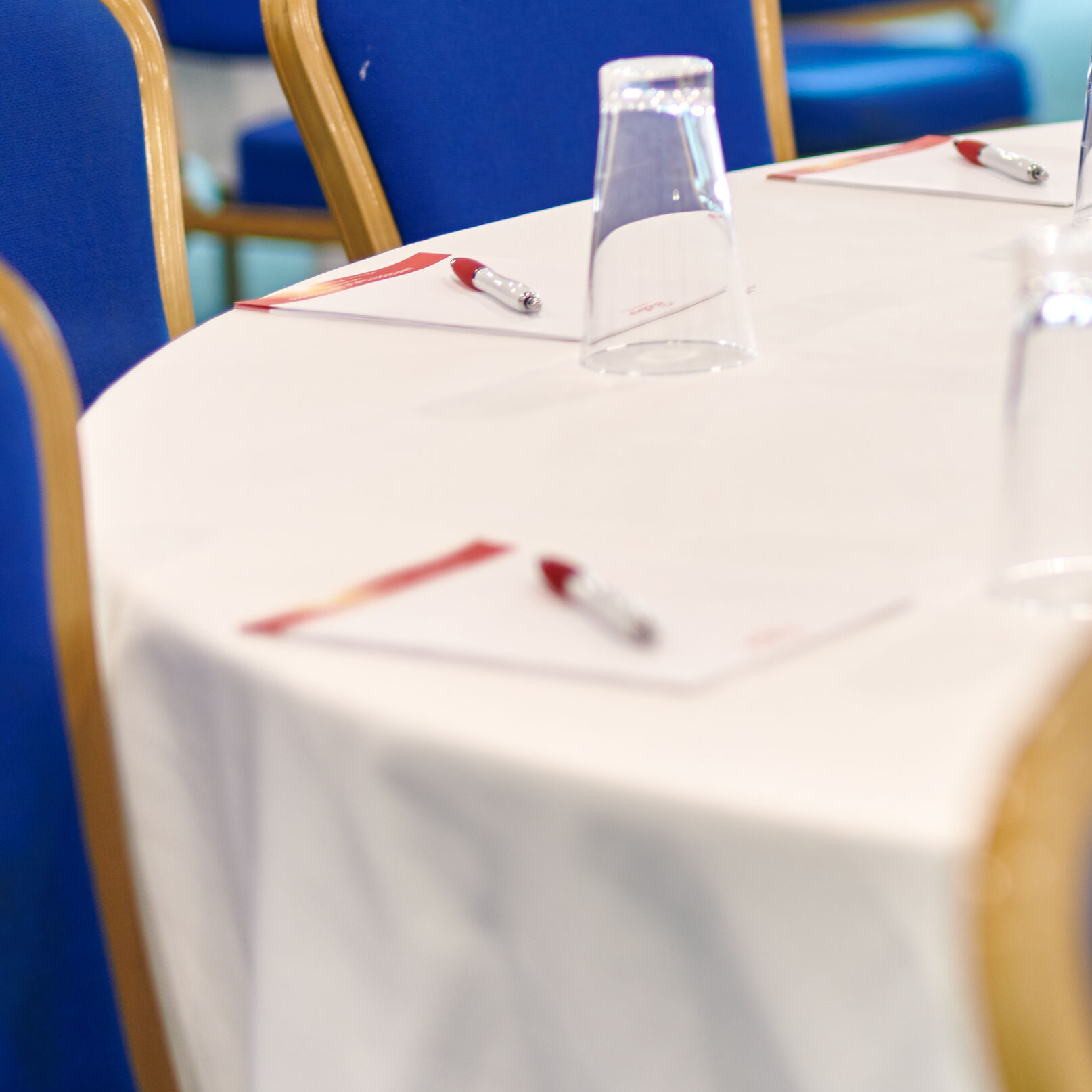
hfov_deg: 10.8
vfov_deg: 11.0
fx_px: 5639
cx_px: 1364
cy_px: 116
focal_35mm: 158
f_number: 1.6
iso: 125
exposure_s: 1/60
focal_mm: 50
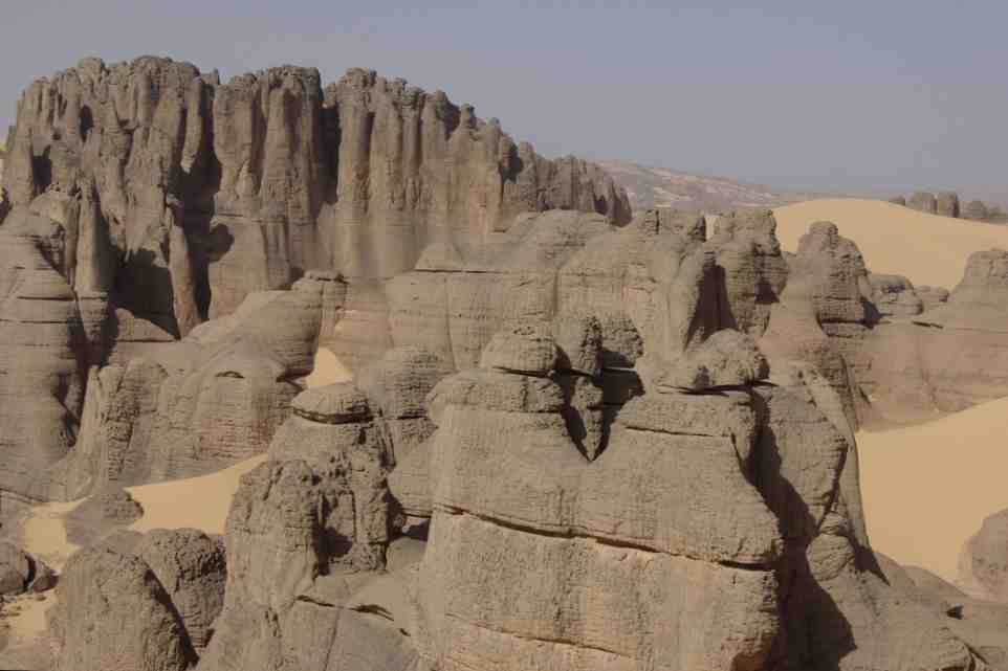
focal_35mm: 75
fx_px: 2099
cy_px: 336
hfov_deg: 27.0
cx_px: 504
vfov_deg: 18.2
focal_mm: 50
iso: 100
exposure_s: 1/125
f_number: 13
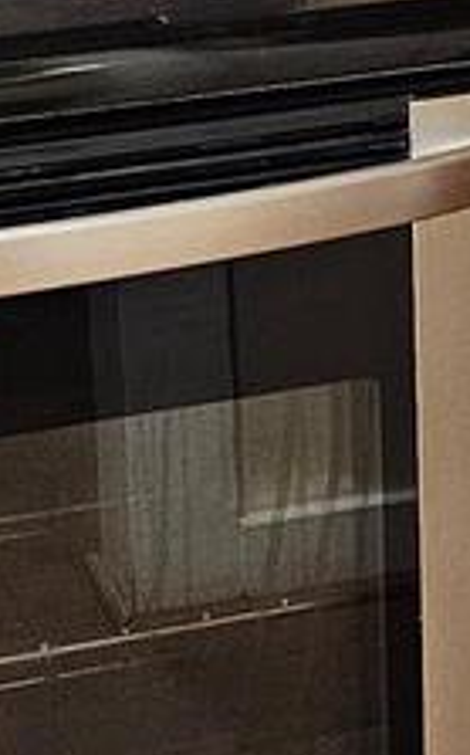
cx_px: 666
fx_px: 3450
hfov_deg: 7.7
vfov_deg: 12.3
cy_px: -85
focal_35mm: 168
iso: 500
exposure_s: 1/40
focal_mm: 6.3
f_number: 1.7
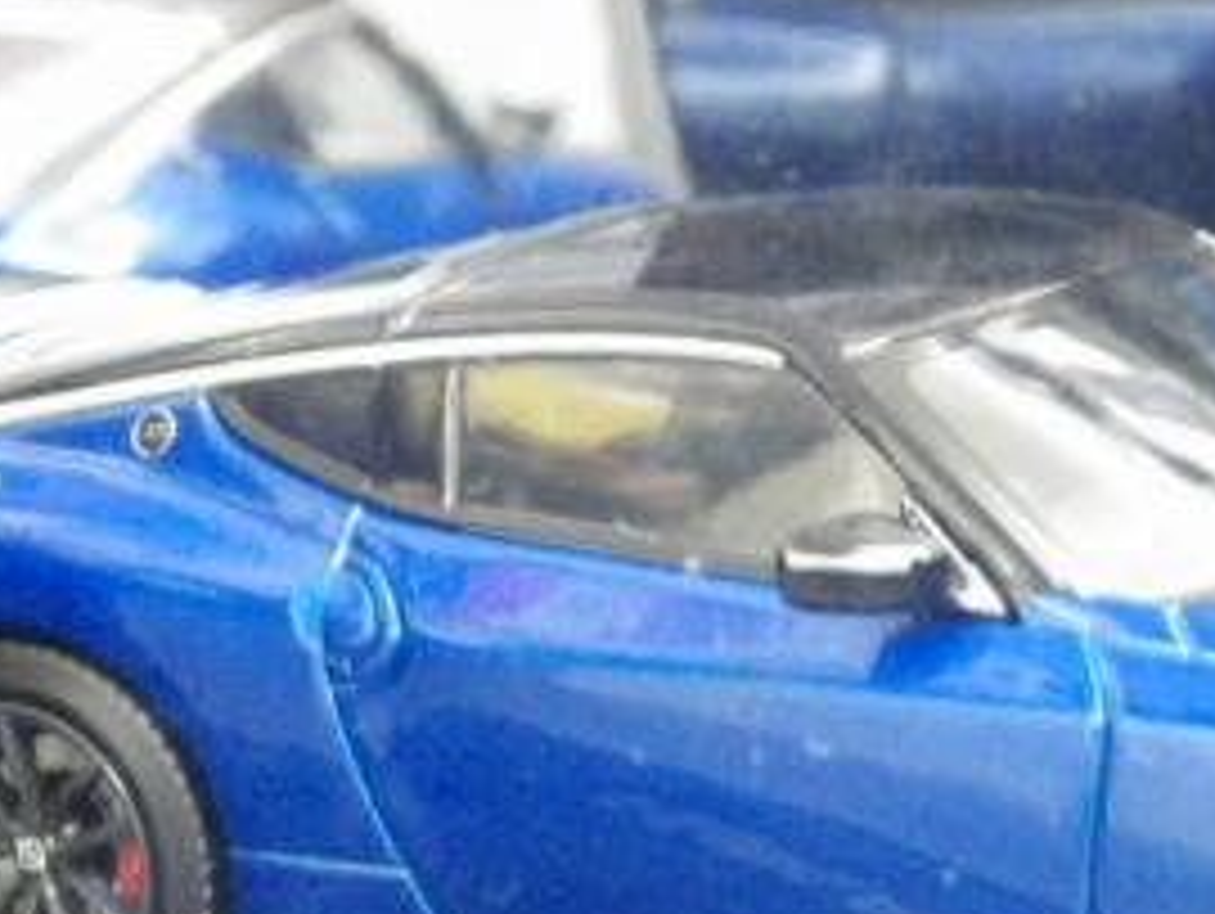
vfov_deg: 6.1
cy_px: 693
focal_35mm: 244
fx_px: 8572
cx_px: 972
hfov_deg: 8.1
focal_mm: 18.4
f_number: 4.6
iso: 1600
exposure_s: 1/8
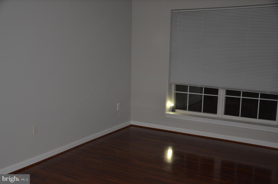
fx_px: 301
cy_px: 92
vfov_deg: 34.1
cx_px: 139
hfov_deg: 49.6
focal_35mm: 39
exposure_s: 1/60
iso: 800
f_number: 3.8
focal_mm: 26
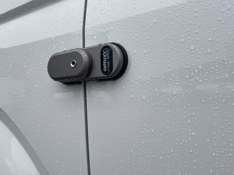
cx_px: 105
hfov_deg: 56.7
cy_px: 87
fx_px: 216
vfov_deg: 44.2
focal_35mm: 32
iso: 32
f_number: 1.6
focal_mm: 4.2
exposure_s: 1/2174
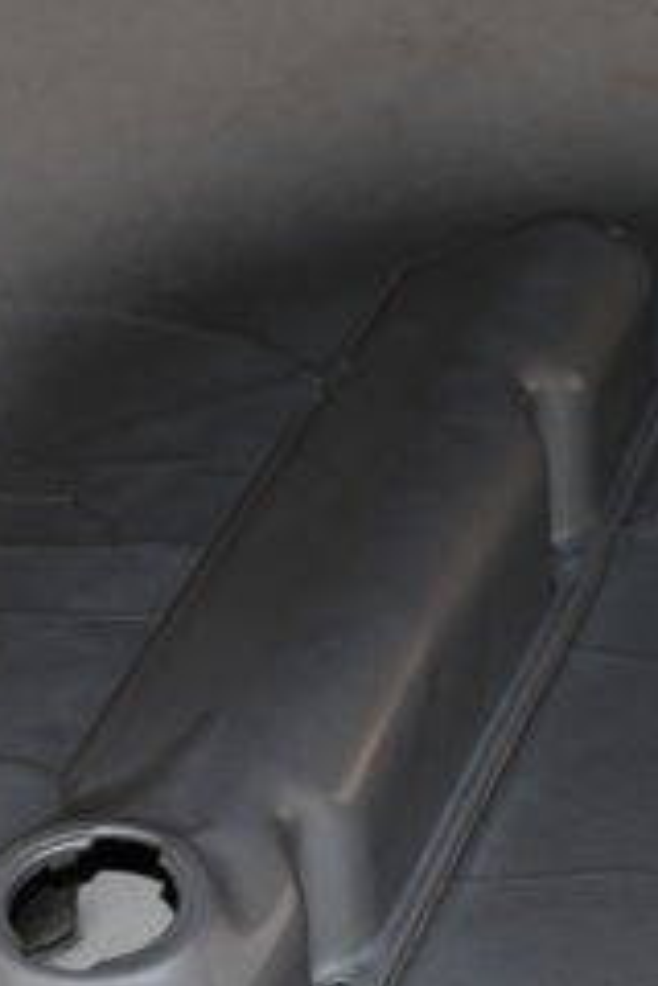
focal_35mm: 112
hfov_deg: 12.2
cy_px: 797
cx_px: 341
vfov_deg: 18.1
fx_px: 3070
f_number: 4.5
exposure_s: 1/60
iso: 200
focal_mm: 28
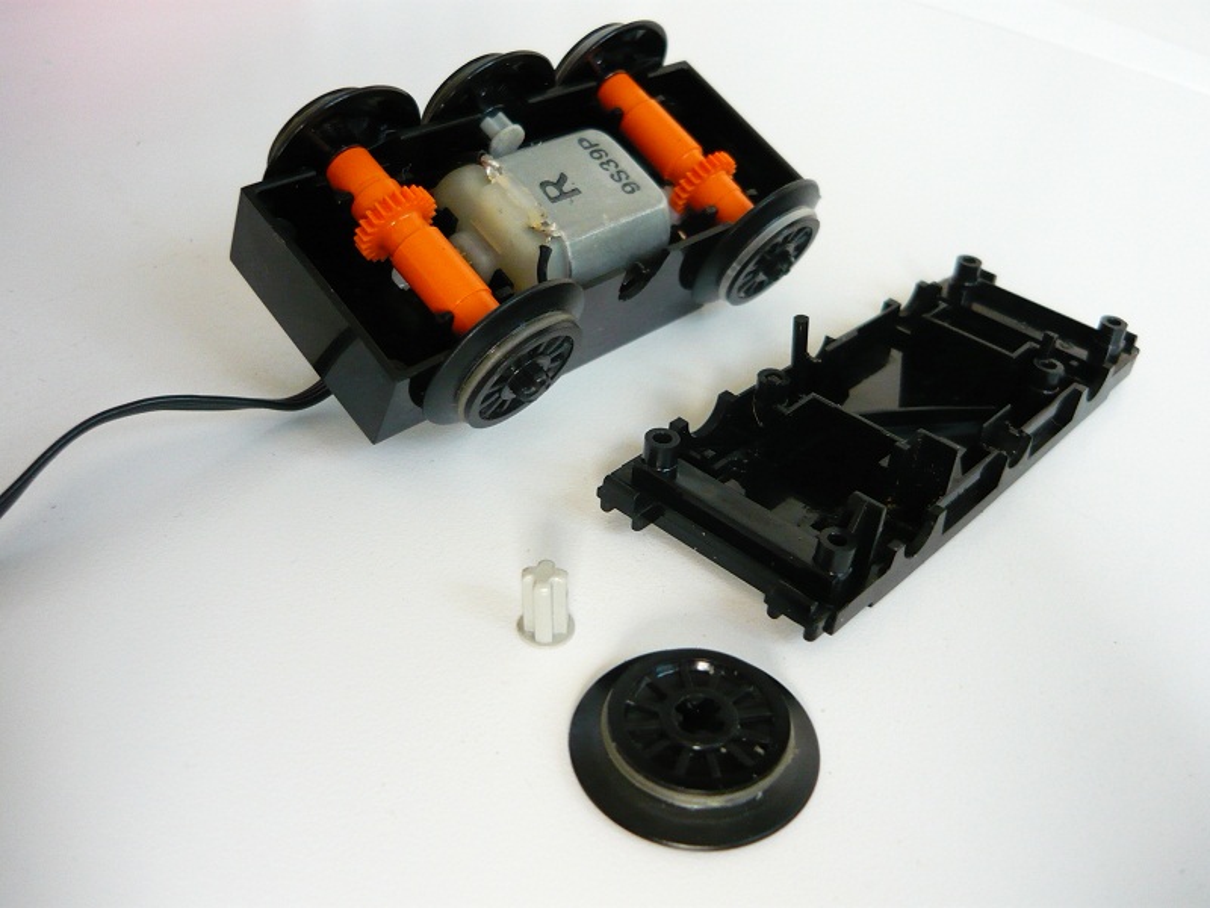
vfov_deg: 42.9
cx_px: 605
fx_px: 1154
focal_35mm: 33
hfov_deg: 55.4
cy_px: 454
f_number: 2.8
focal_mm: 5.5
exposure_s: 1/30
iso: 320
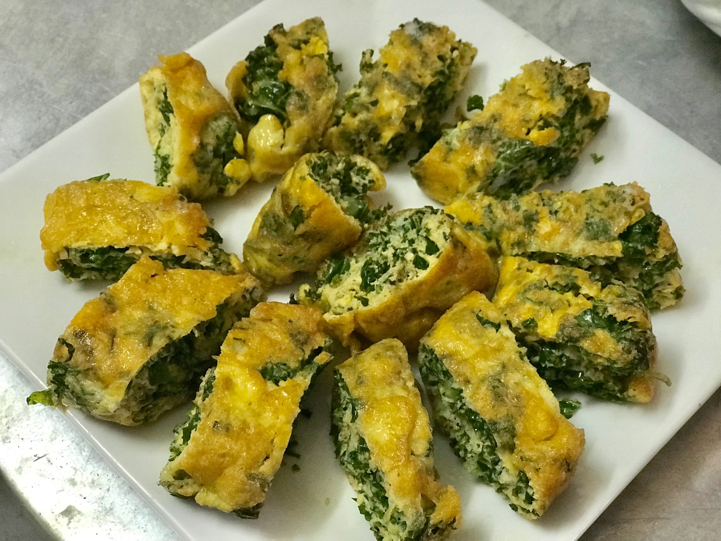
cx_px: 360
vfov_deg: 25.7
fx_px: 1187
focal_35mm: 57
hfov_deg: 33.8
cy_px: 270
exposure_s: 1/50
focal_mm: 6.6
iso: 640
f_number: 2.8
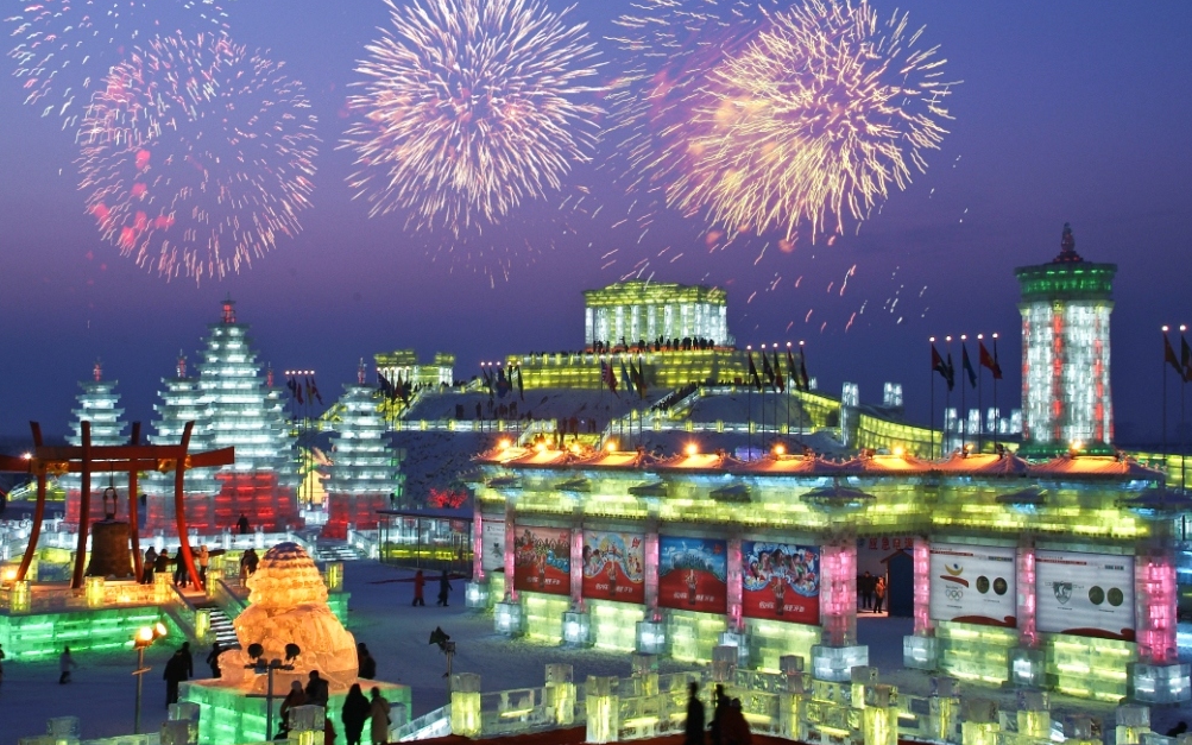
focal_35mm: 50
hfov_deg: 40.3
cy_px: 355
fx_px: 1624
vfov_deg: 25.8
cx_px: 604
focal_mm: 32
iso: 200
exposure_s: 1/8
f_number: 8
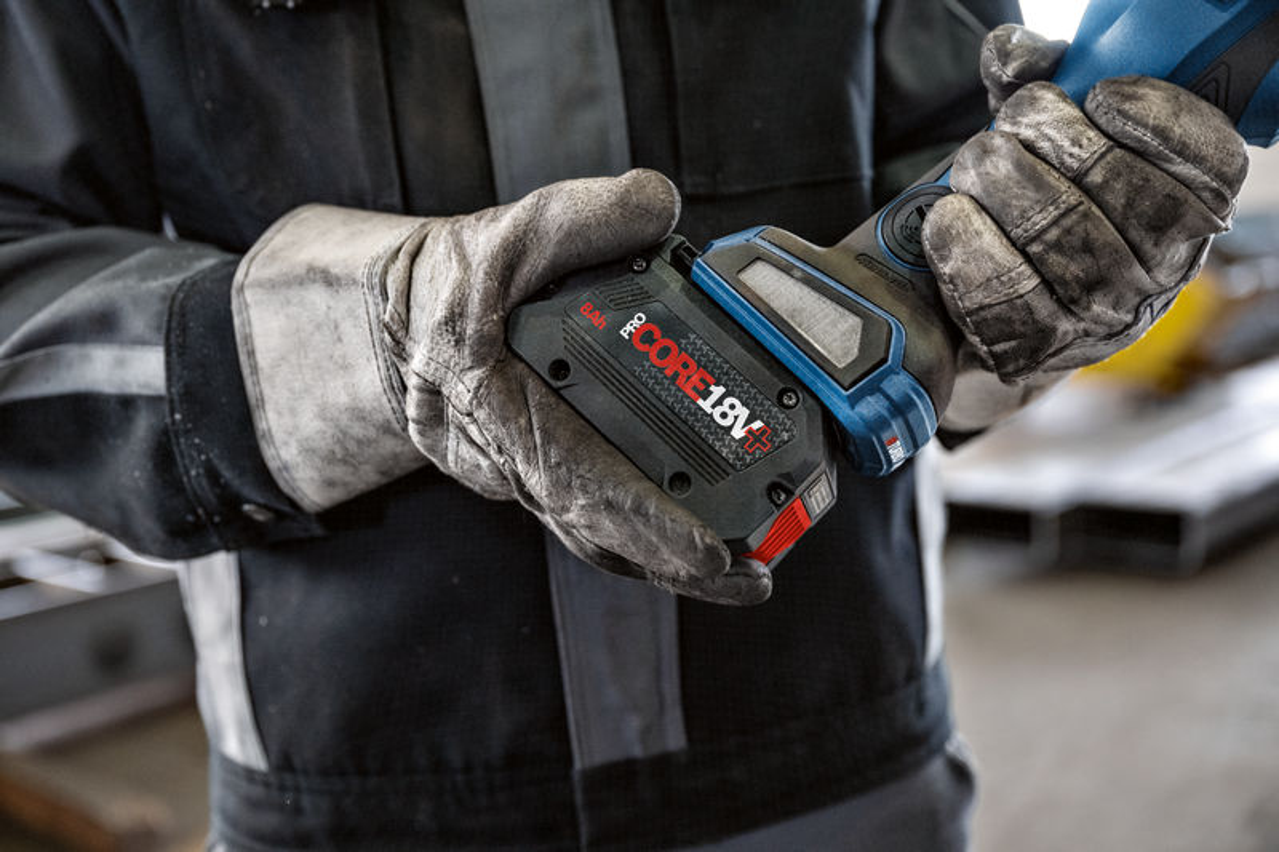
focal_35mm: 43
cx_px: 640
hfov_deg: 45.4
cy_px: 426
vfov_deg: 31.2
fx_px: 1527
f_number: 3.5
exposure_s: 1/160
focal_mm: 43
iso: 1600
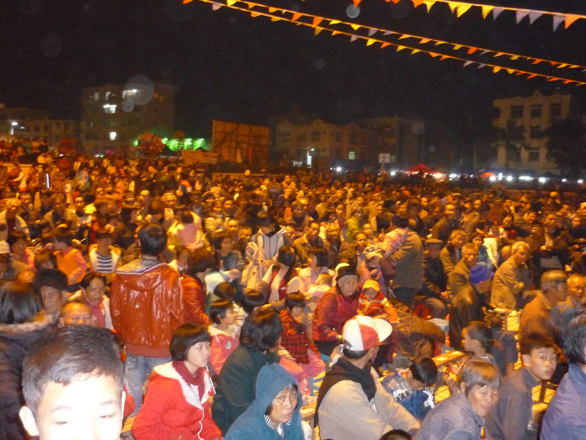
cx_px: 293
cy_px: 220
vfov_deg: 42.9
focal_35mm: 33
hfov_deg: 55.4
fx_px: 559
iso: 1000
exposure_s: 1/8
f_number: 2.8
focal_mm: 5.5
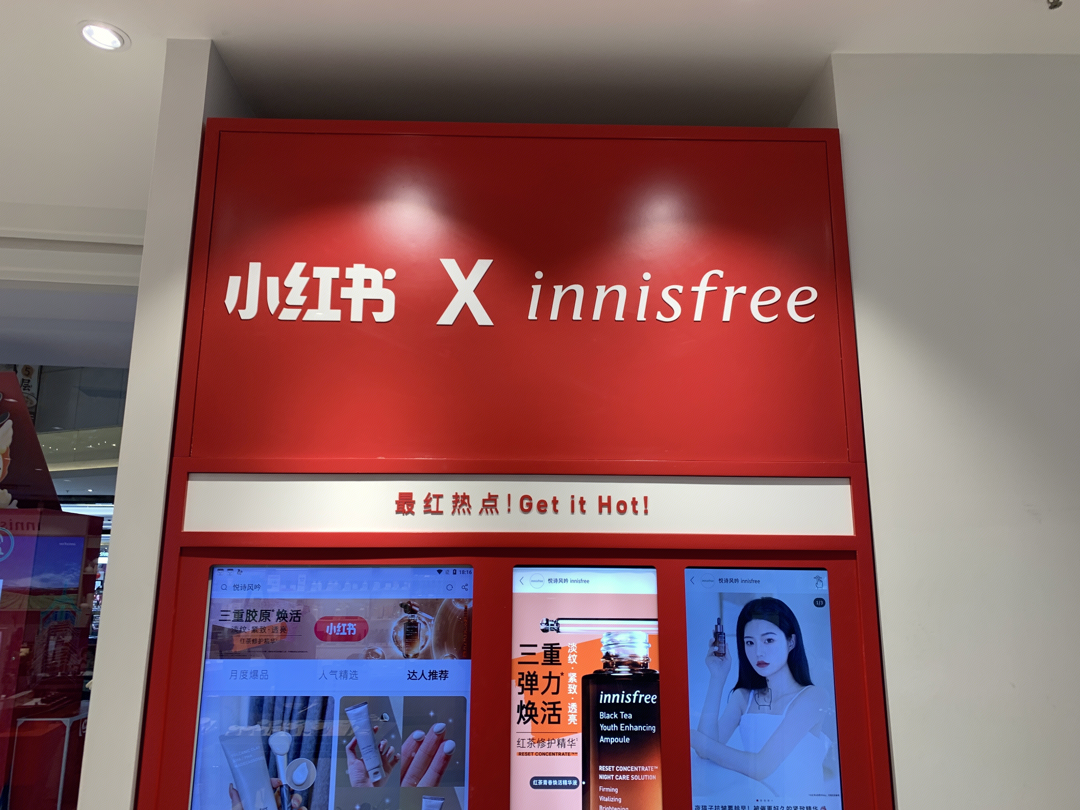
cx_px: 540
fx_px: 811
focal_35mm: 26
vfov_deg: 53.1
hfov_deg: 67.3
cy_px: 405
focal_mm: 4.25
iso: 40
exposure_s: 1/100
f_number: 1.8
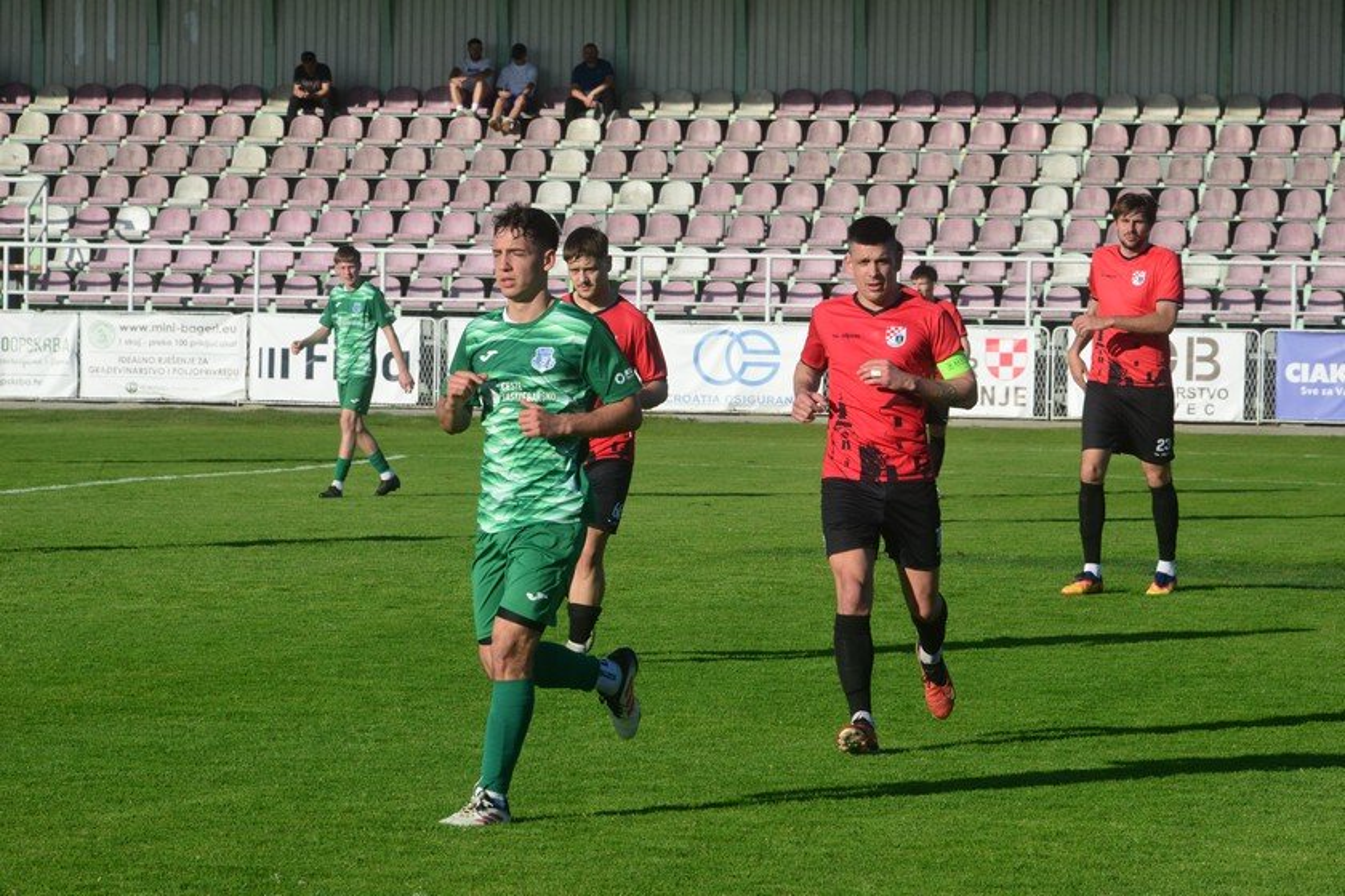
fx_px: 6724
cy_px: 448
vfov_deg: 7.6
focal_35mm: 180
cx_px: 672
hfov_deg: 11.4
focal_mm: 180
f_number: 16
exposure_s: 1/1000
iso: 2000
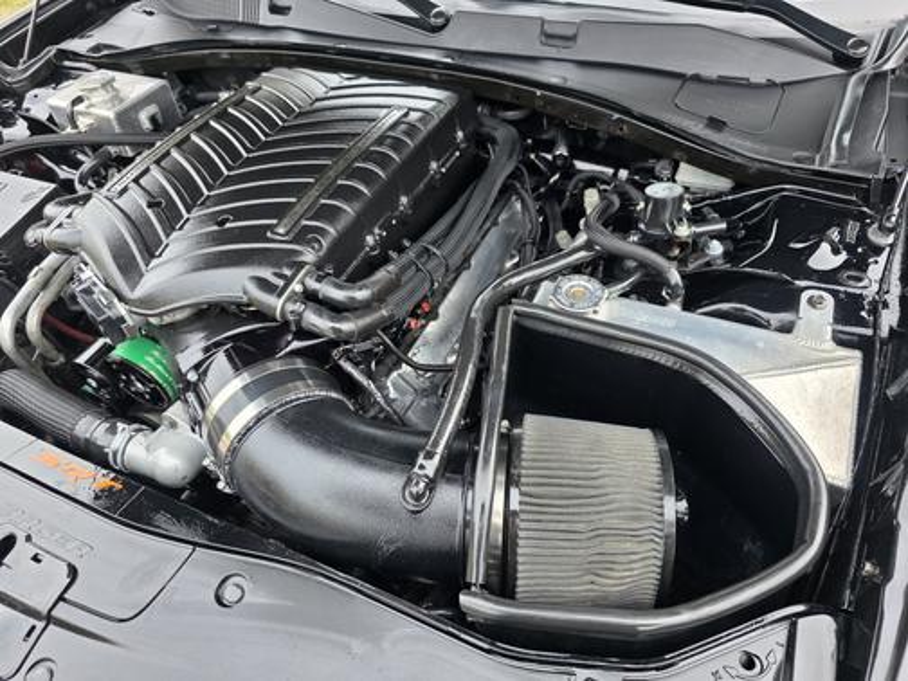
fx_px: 603
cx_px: 454
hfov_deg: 73.9
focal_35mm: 23
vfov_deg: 58.9
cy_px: 340
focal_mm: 6.3
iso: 40
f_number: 1.7
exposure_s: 1/180
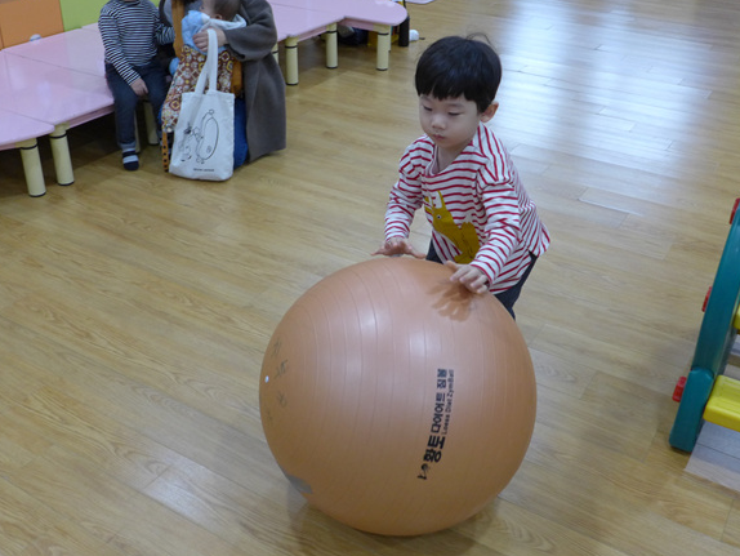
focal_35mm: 39
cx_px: 362
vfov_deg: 36.8
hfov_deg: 47.8
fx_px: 834
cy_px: 252
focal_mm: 6.9
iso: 320
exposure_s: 1/250
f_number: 1.6
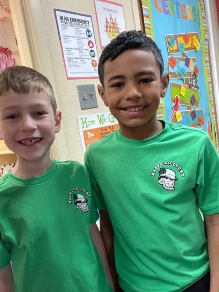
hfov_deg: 46.8
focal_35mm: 30
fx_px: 253
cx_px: 110
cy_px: 146
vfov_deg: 60.0
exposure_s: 1/30
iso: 400
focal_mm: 2.71
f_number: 2.2
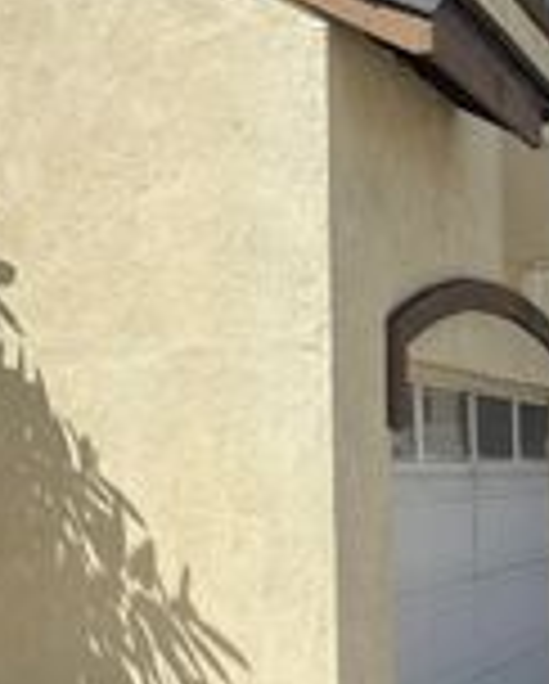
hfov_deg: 17.3
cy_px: 385
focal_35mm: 77
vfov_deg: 24.7
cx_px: -346
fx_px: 1561
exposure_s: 1/5714
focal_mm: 6.76
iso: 80
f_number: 1.78
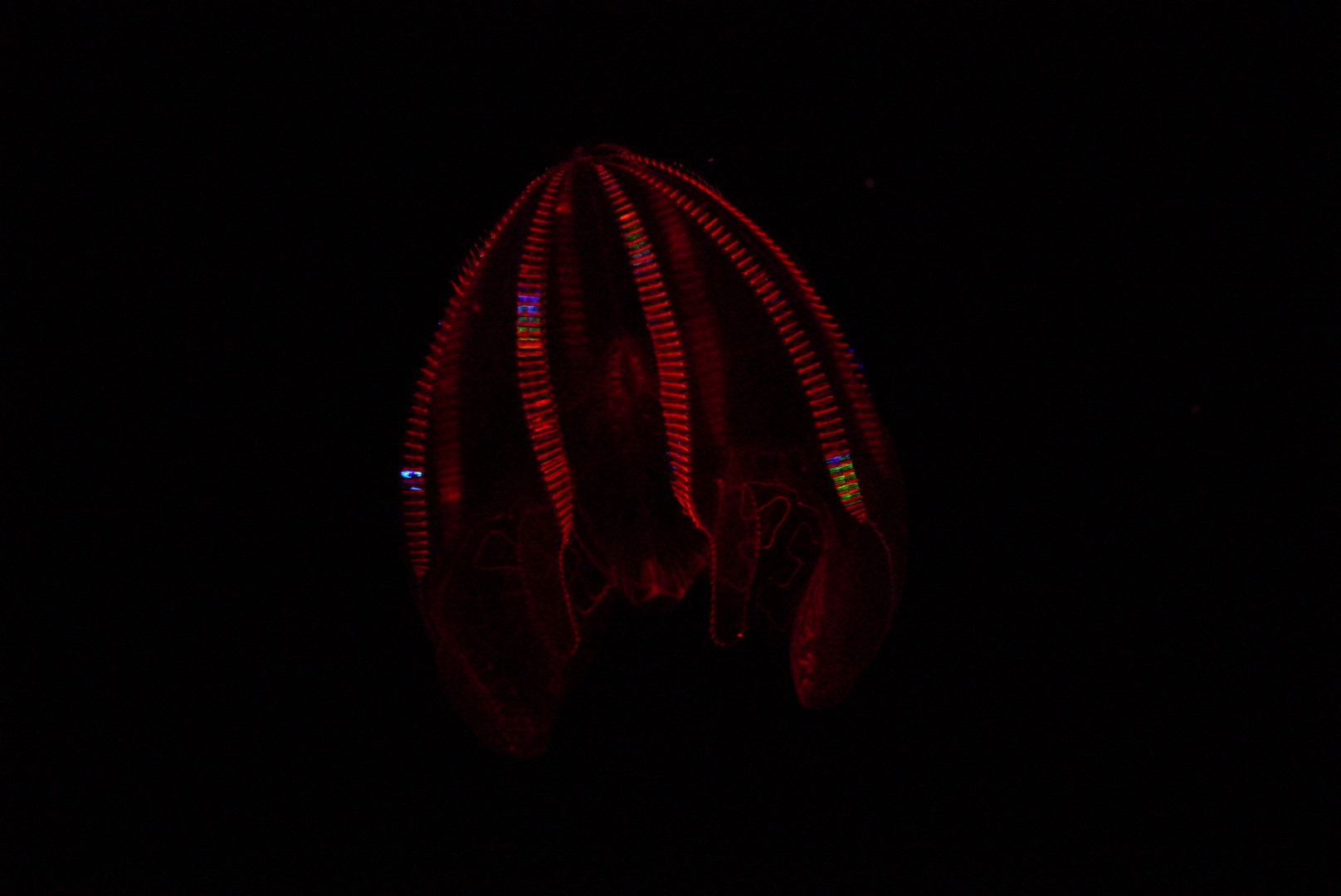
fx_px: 5032
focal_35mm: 135
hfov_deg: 15.2
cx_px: 670
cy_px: 448
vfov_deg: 10.2
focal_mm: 90
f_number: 4
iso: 6400
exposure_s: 1/160
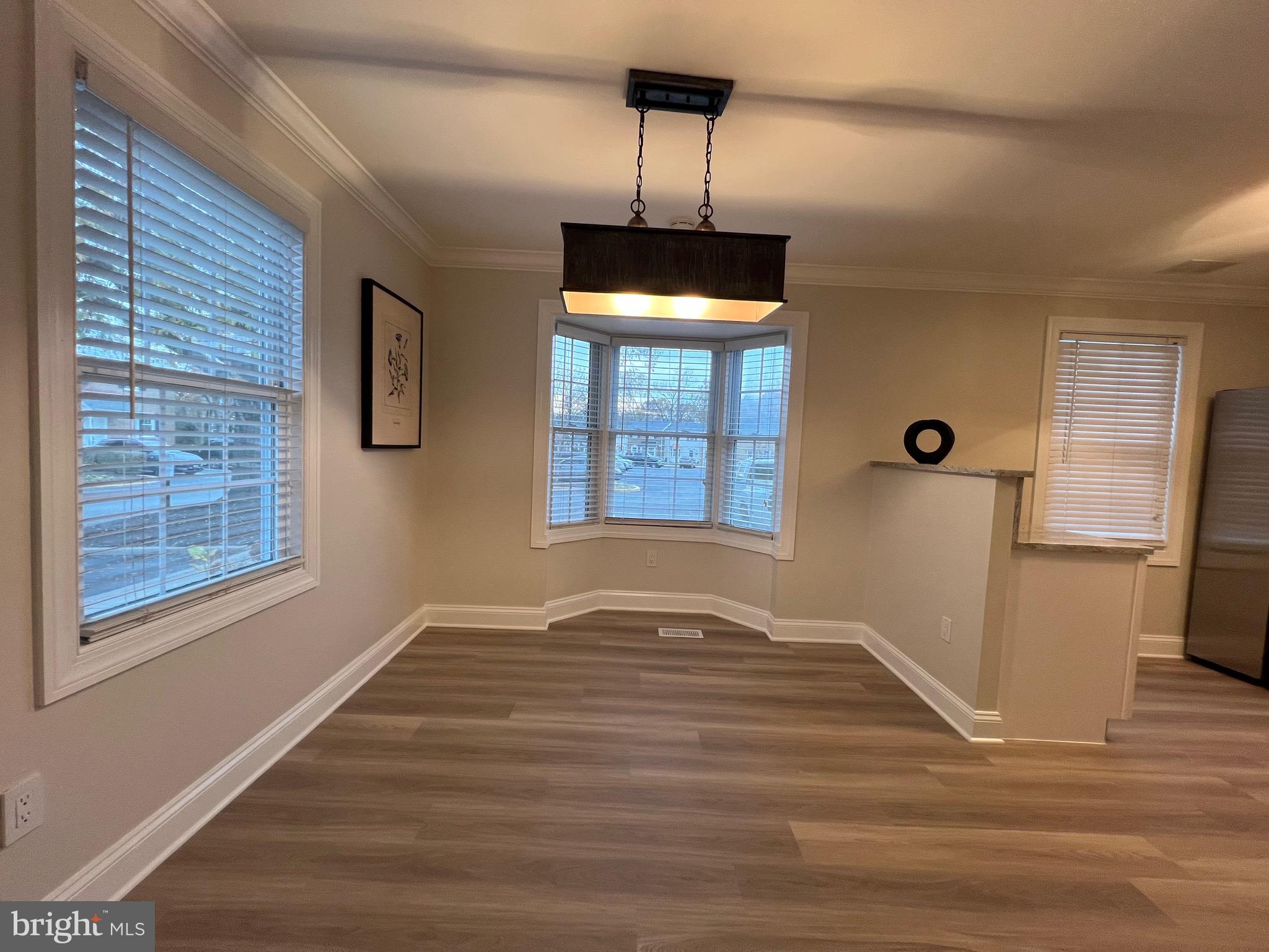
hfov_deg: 106.2
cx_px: 634
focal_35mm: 13
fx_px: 477
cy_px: 476
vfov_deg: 89.9
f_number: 1.8
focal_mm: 1.57
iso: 160
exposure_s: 1/120
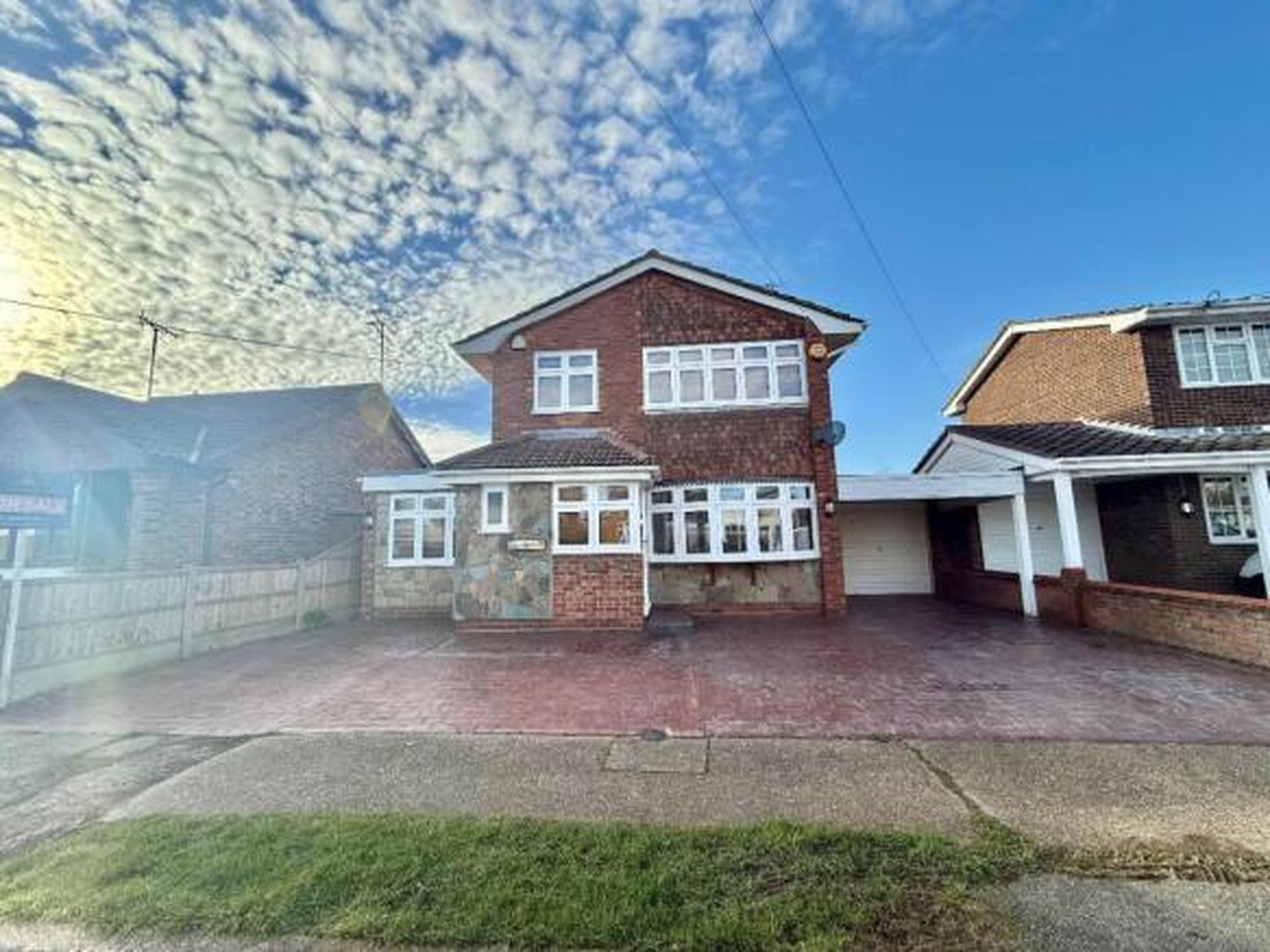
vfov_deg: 85.7
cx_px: 635
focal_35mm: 14
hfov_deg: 102.1
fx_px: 514
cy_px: 476
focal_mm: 2.22
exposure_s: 1/1050
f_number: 2.2
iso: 64
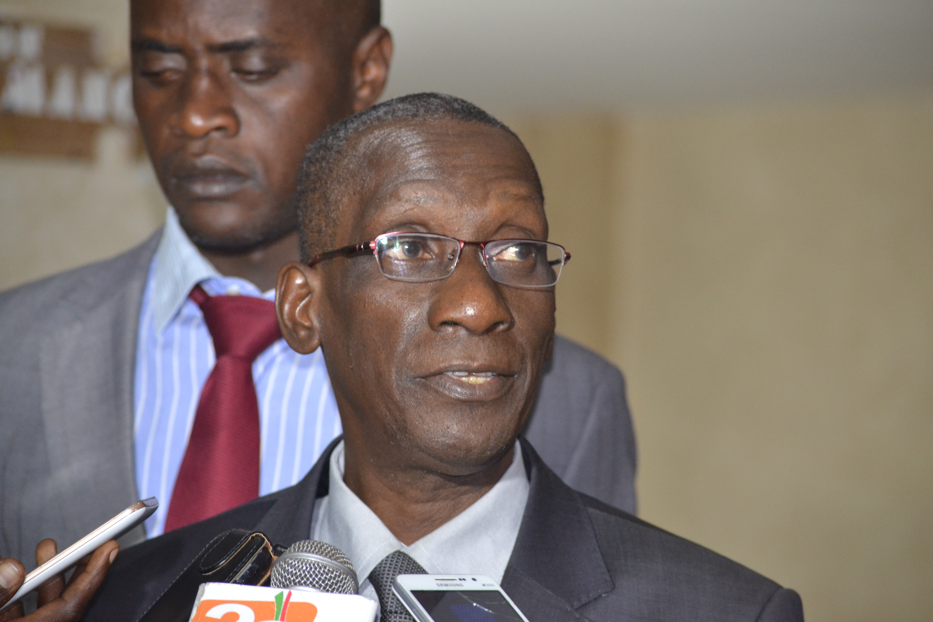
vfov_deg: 9.0
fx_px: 3965
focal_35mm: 153
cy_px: 311
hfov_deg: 13.4
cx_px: 466
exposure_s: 1/60
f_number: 4.5
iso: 1400
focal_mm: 102
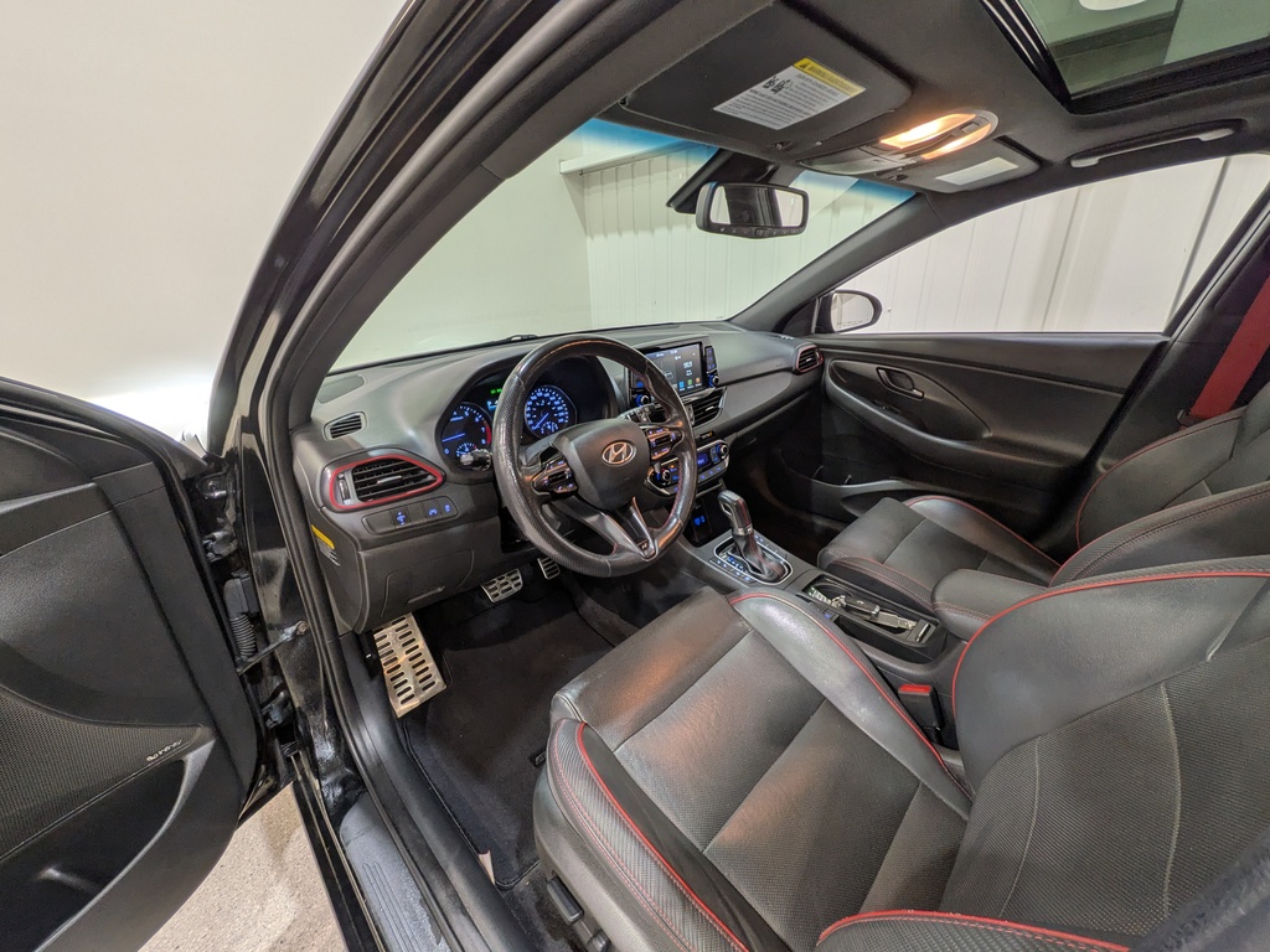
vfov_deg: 85.7
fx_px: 514
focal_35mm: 14
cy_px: 476
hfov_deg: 102.1
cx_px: 635
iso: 60
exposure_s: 1/50
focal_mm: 1.83
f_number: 2.2
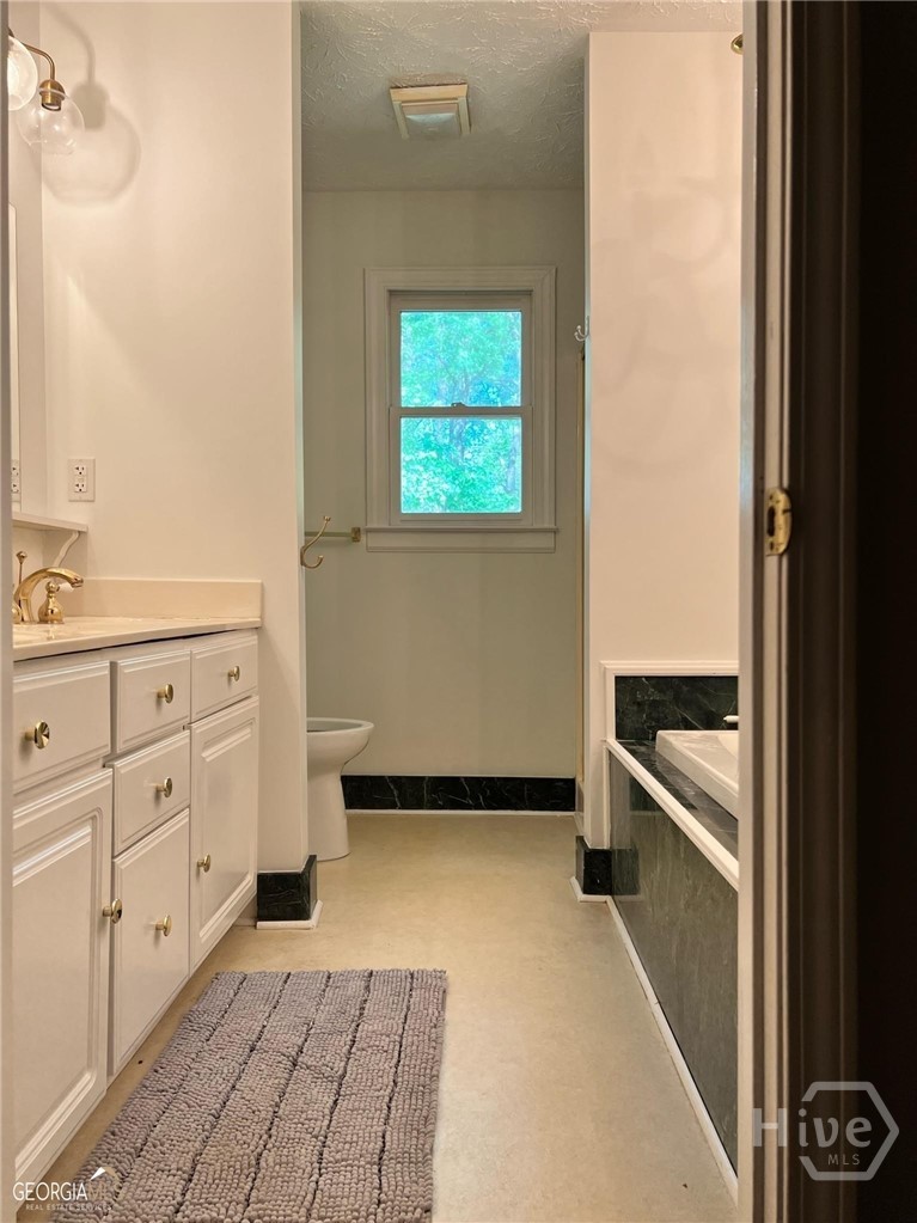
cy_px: 612
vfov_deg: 67.3
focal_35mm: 26
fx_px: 919
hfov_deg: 53.1
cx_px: 458
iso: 64
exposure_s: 1/120
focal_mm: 5.7
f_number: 1.5
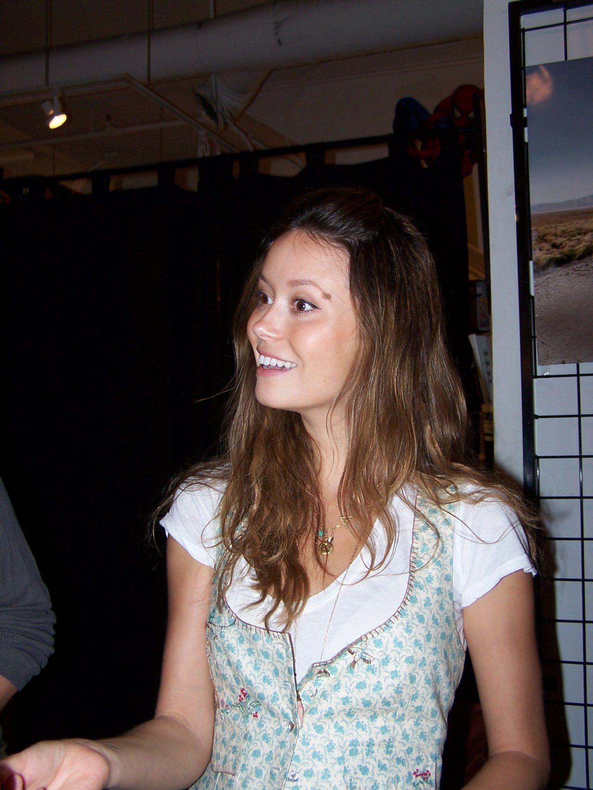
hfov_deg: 36.0
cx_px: 296
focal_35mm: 40
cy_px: 395
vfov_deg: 46.8
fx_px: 914
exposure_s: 1/60
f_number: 2.8
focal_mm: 6.7
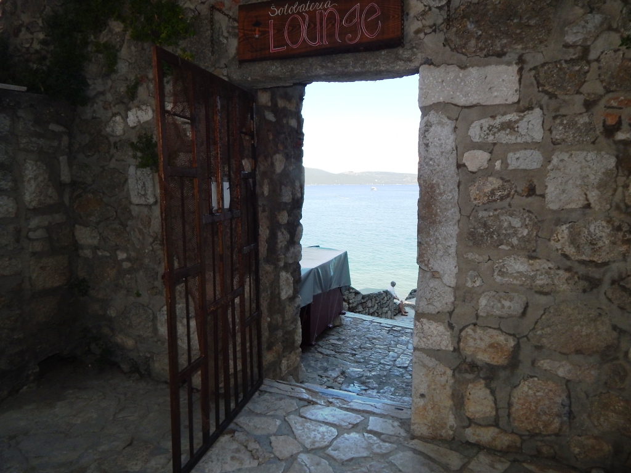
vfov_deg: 61.1
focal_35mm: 22
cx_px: 316
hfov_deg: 76.4
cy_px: 236
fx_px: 401
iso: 125
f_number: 3
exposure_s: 1/640
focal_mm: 4
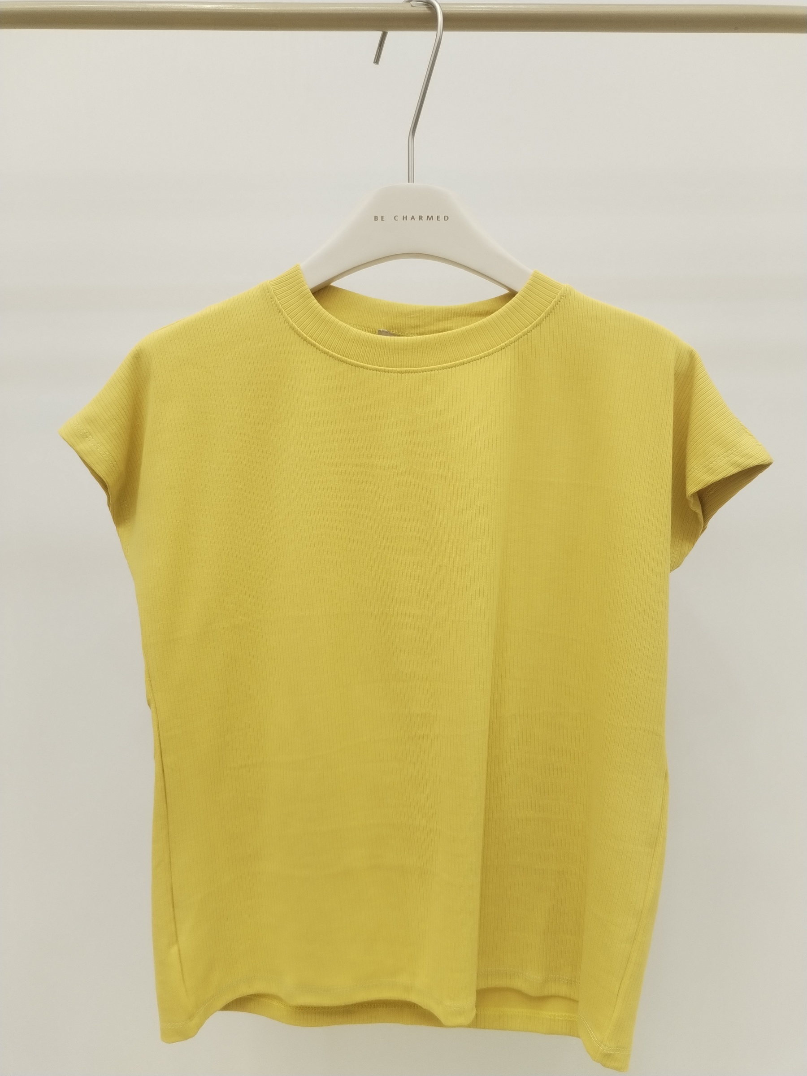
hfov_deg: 48.2
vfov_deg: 61.7
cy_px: 538
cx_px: 404
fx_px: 901
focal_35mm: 29
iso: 241
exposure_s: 1/100
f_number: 1.8
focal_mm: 4.75
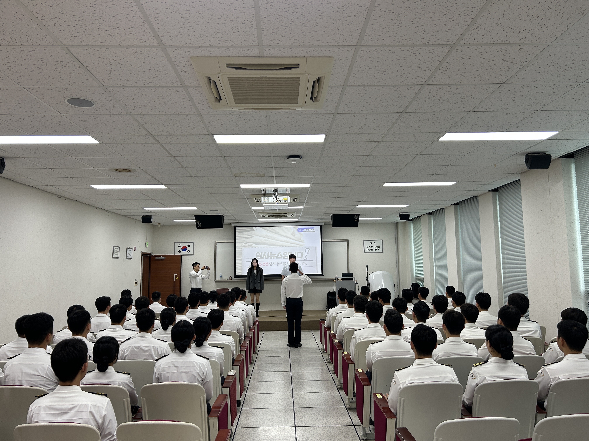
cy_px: 220
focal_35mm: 26
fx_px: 442
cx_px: 294
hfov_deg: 67.3
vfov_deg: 53.1
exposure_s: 1/125
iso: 64
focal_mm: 5.7
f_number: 1.5
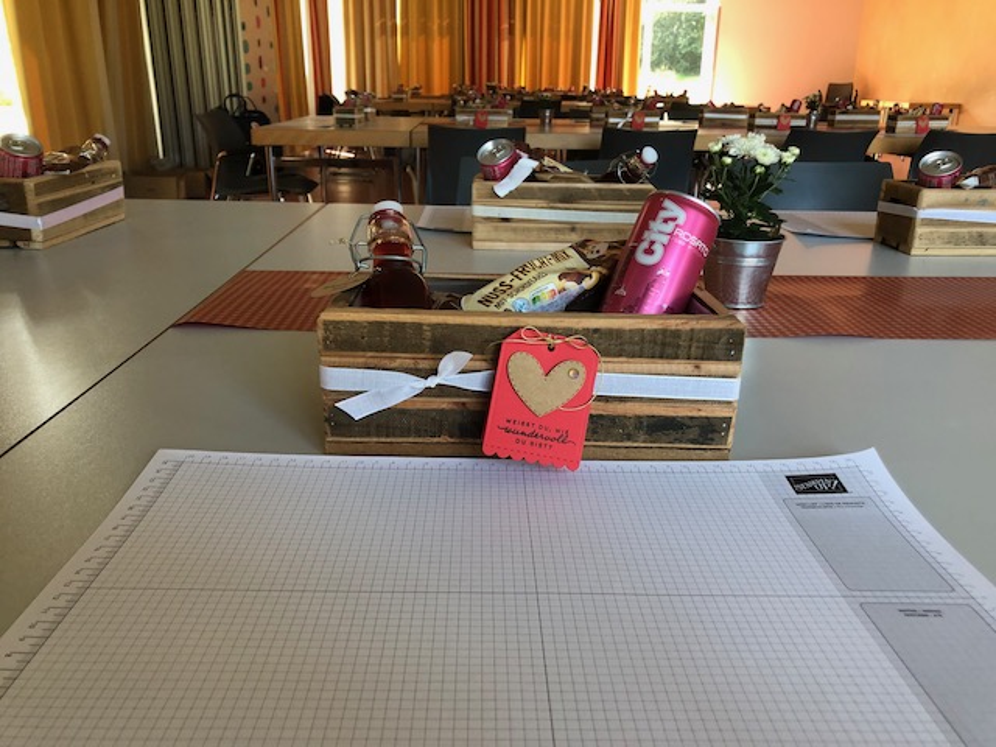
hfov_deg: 63.4
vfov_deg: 49.7
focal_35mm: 28
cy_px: 374
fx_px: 806
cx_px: 498
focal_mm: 3.99
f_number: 1.8
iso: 32
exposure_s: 1/30
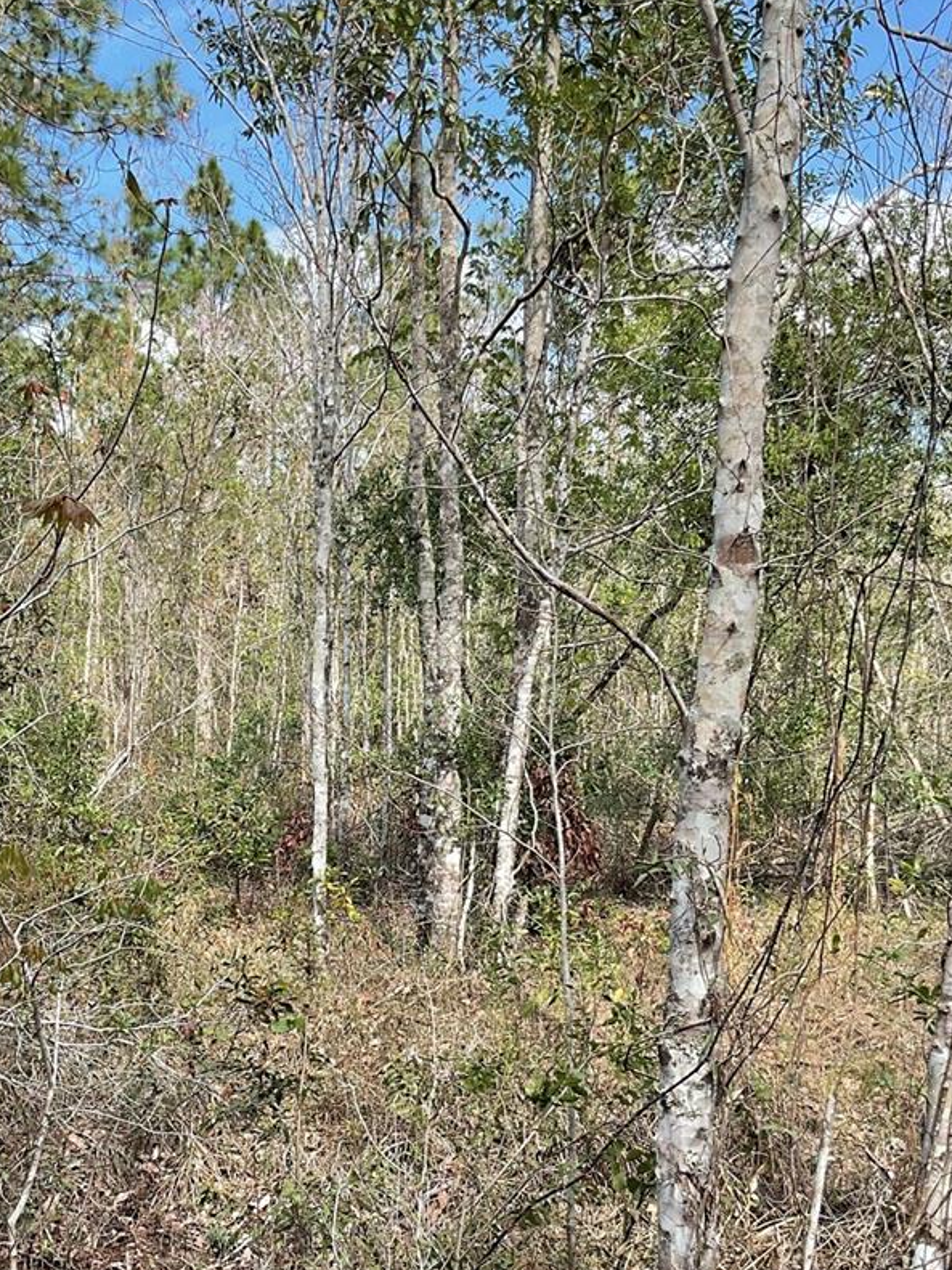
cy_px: 790
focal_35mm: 44
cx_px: 347
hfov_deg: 32.7
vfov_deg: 42.6
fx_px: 1614
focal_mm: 3
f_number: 1.8
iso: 16
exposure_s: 1/540
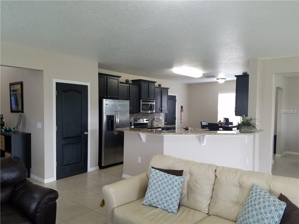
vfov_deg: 53.1
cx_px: 150
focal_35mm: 26
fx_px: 225
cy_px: 112
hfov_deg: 67.3
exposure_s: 1/60
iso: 160
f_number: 1.7
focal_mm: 4.2
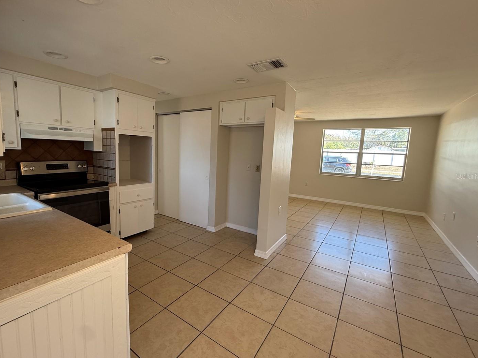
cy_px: 176
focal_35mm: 16
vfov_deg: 78.1
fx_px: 221
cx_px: 215
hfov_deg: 94.2
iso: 160
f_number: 2.2
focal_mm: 2.22
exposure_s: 1/120
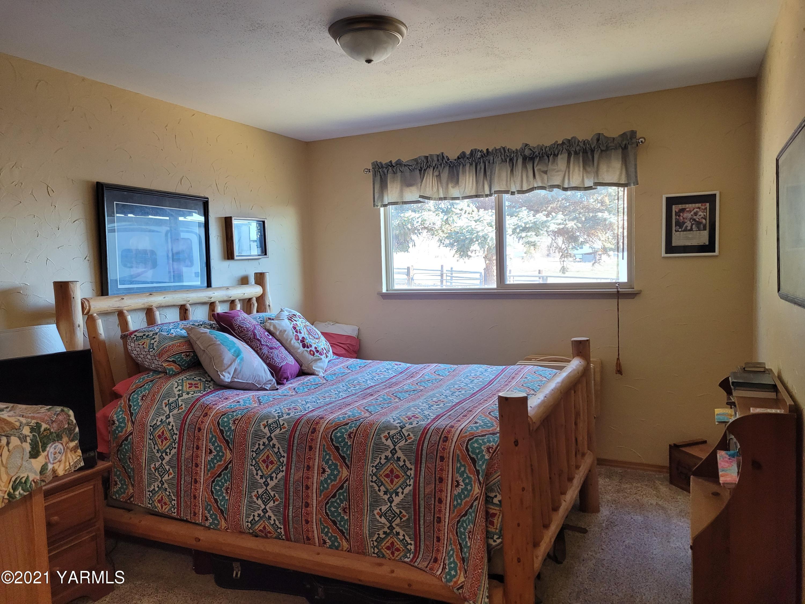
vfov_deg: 53.1
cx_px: 402
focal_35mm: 26
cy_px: 302
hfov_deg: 67.3
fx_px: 605
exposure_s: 1/119
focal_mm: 5.4
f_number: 1.8
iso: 320
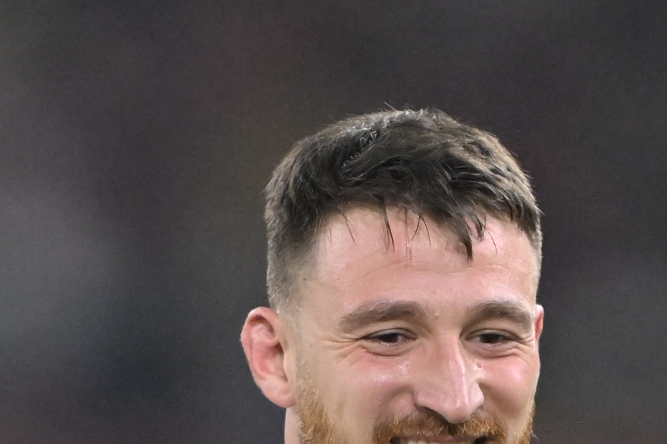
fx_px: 27827
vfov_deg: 0.9
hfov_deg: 1.4
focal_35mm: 1502
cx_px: 750
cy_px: 760
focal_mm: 400
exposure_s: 1/2500
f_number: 2.8
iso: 4000
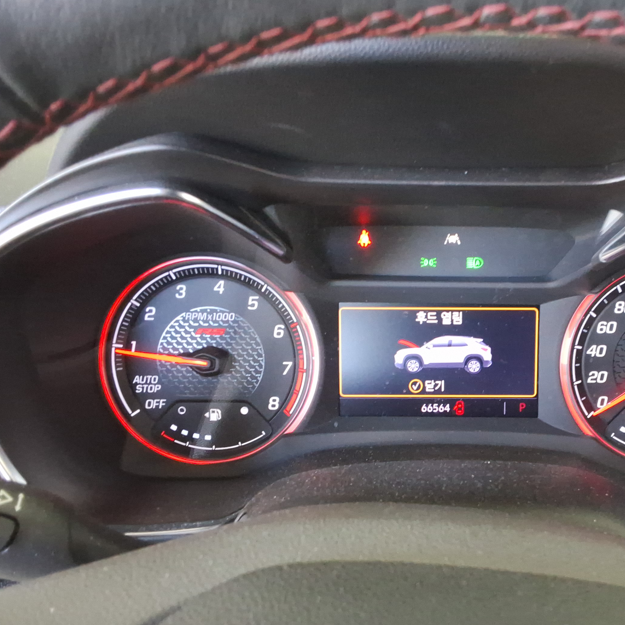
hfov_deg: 42.1
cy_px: 353
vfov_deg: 42.7
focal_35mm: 39
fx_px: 797
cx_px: 431
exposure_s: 1/24
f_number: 1.9
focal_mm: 2.91
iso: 249
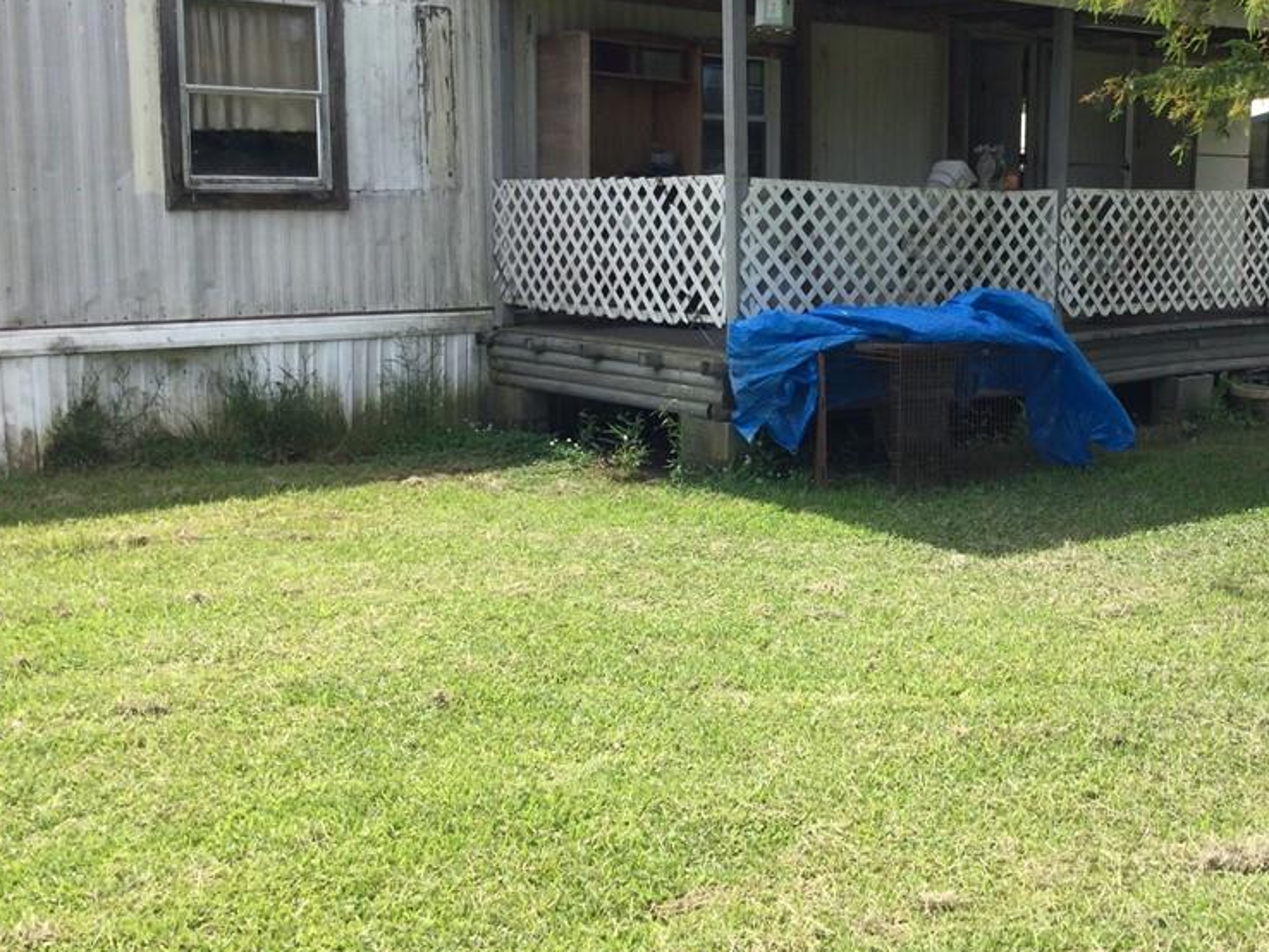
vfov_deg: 33.5
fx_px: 1577
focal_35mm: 43
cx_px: 858
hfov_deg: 43.2
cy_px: 397
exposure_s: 1/622
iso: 25
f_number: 2.4
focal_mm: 3.3
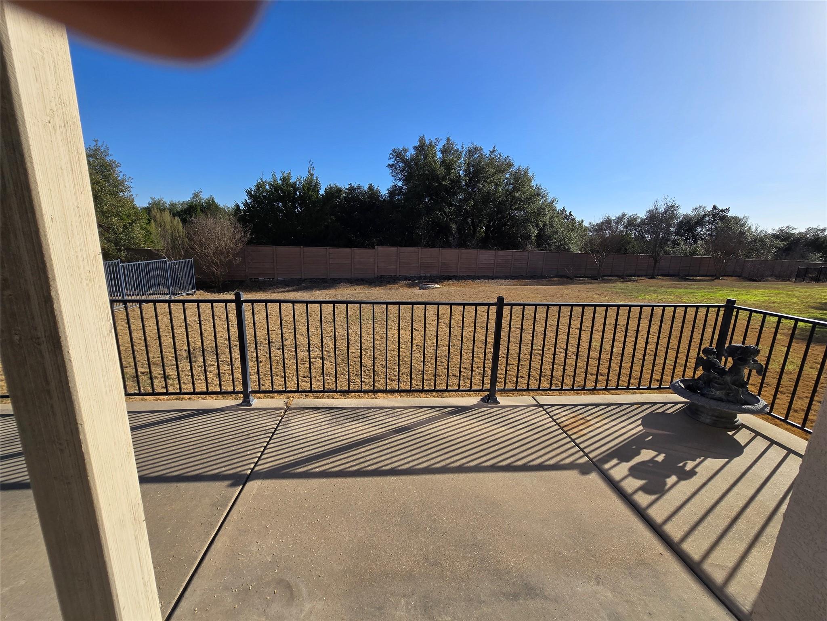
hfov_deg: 106.2
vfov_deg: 89.9
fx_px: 311
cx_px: 414
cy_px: 310
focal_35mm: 13
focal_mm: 2.2
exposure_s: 1/2715
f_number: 2.2
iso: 50
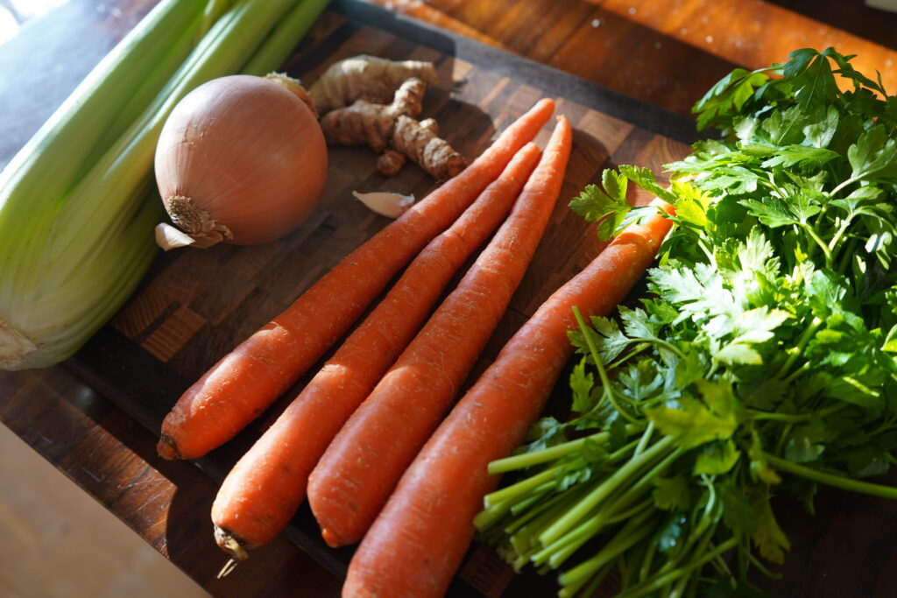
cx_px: 448
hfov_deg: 65.5
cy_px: 299
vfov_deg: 46.4
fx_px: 698
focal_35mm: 28
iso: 320
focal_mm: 28
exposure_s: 1/60
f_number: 4
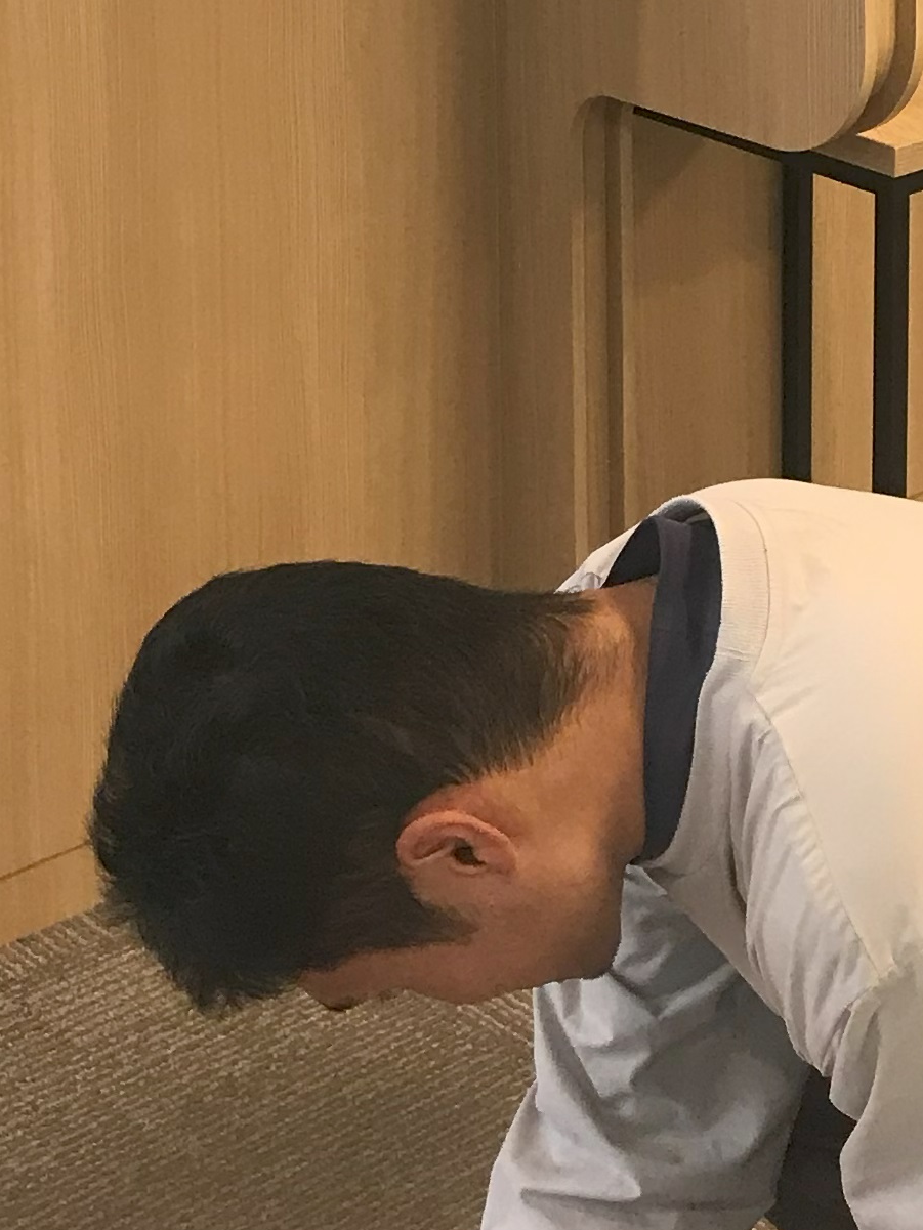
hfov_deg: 15.7
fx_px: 3341
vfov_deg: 19.3
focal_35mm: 94
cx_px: 561
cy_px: -377
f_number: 1.8
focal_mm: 3.99
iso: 25
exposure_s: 1/33
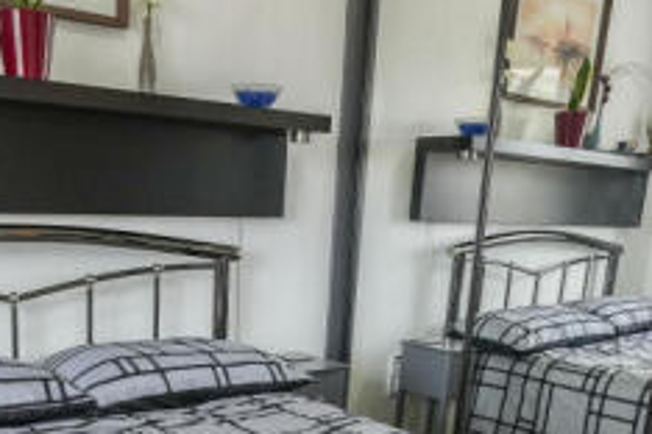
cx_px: 230
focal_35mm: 42
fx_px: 761
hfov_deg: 45.8
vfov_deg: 30.4
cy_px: 399
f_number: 4
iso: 800
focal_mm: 10
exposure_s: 1/160
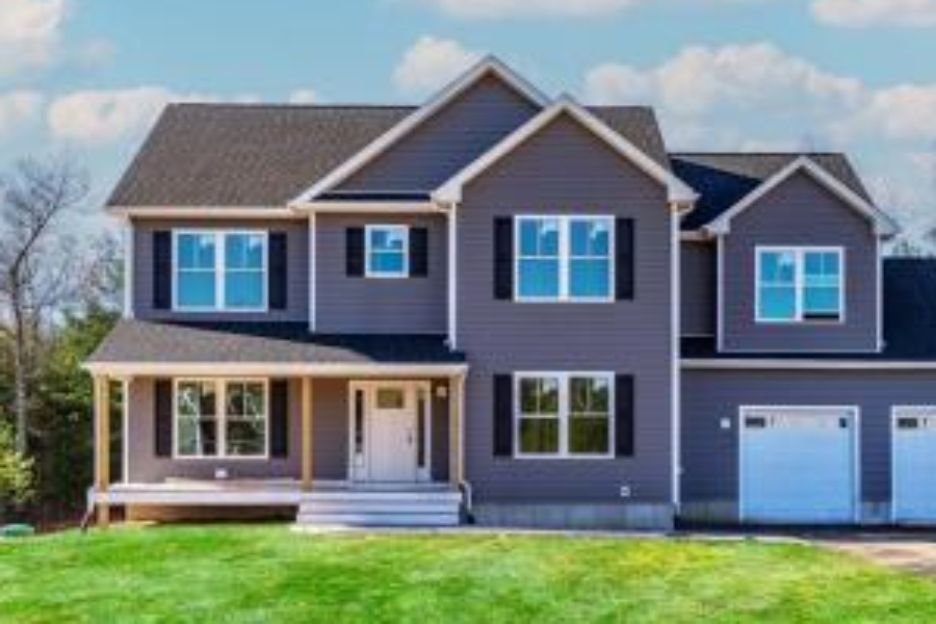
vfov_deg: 31.8
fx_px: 1092
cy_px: 371
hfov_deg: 45.7
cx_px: 618
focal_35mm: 42
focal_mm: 28
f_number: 9
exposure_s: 1/100
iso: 100
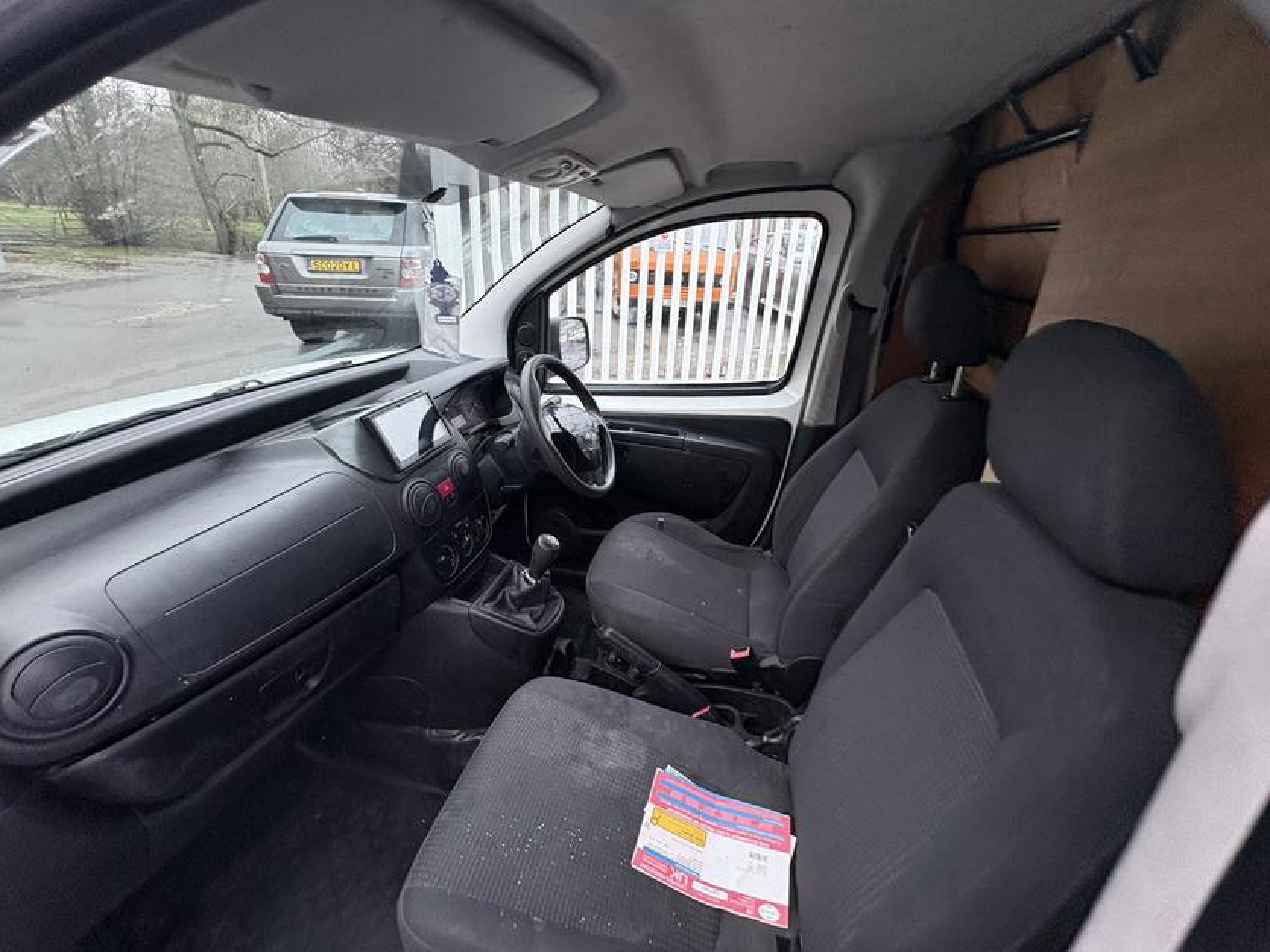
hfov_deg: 98.2
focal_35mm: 15
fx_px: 550
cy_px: 451
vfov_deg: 81.7
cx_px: 643
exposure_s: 1/65
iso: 250
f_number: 2.2
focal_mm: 2.22
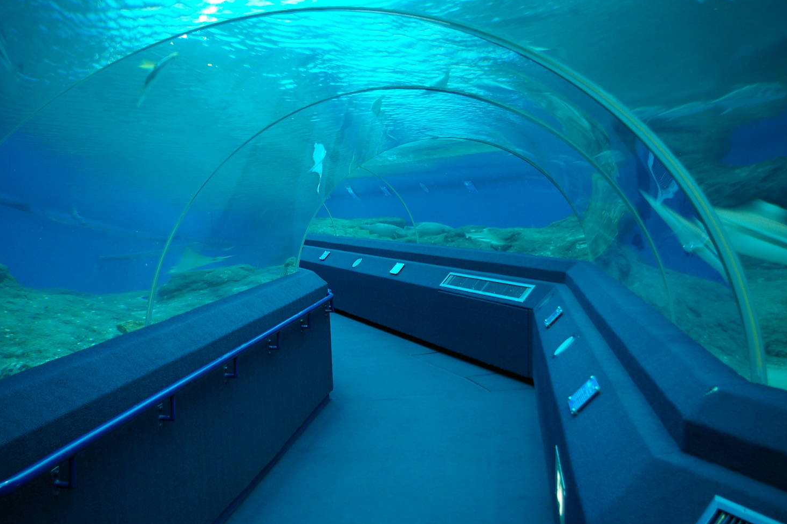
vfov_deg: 38.2
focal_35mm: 35
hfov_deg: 55.1
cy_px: 283
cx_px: 379
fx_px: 755
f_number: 4
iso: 400
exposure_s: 1/8
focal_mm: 21
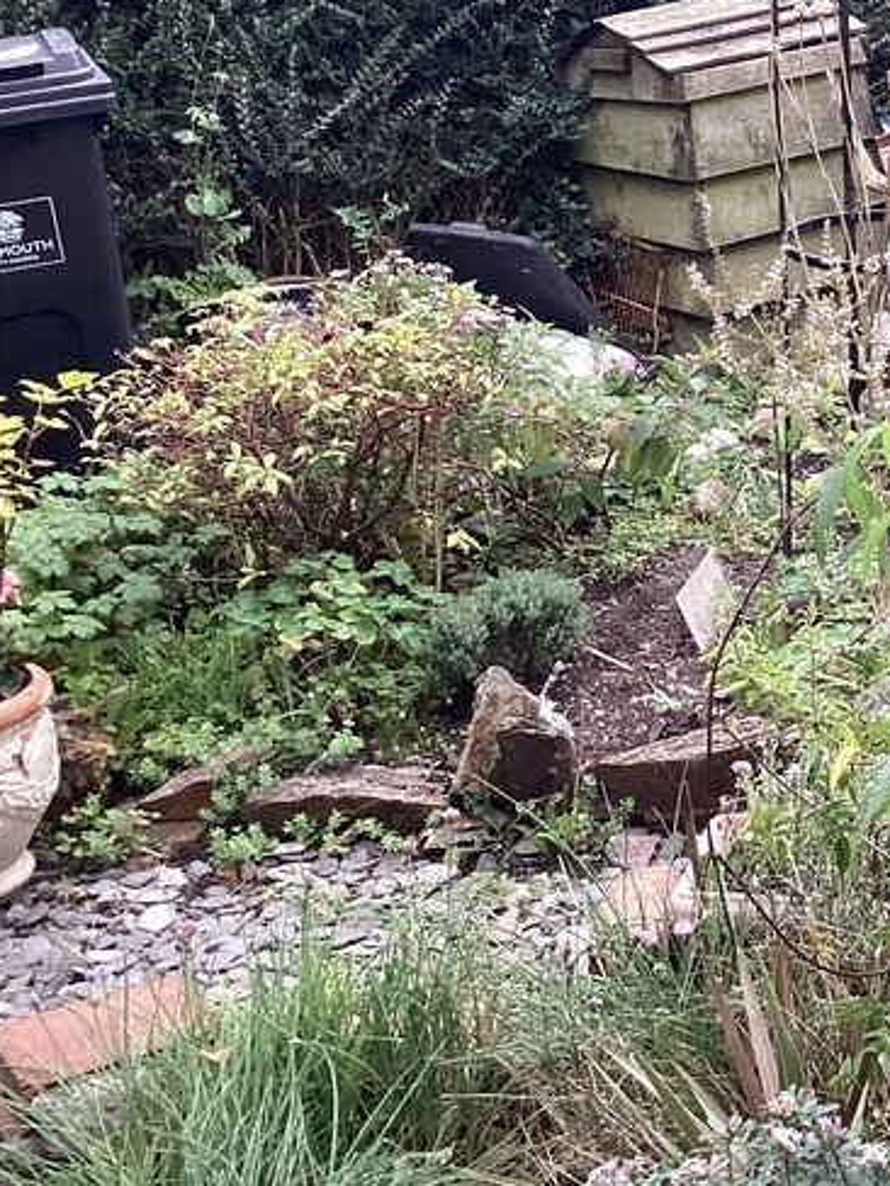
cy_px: 391
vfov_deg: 29.6
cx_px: 1119
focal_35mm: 65
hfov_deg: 20.8
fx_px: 2228
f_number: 2.4
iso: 64
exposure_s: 1/120
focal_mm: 3.3
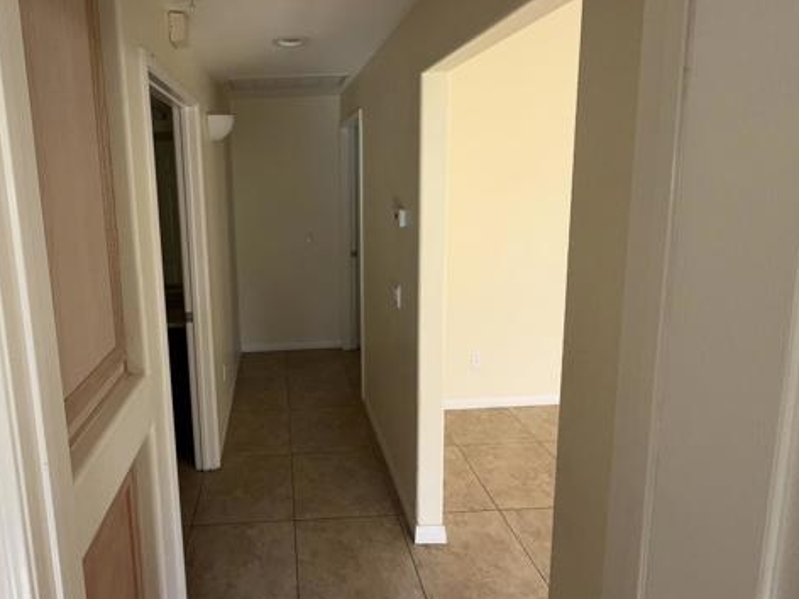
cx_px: 291
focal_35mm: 19
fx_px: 439
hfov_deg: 82.8
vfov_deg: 67.7
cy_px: 228
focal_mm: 2.22
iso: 40
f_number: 2.2
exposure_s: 1/121
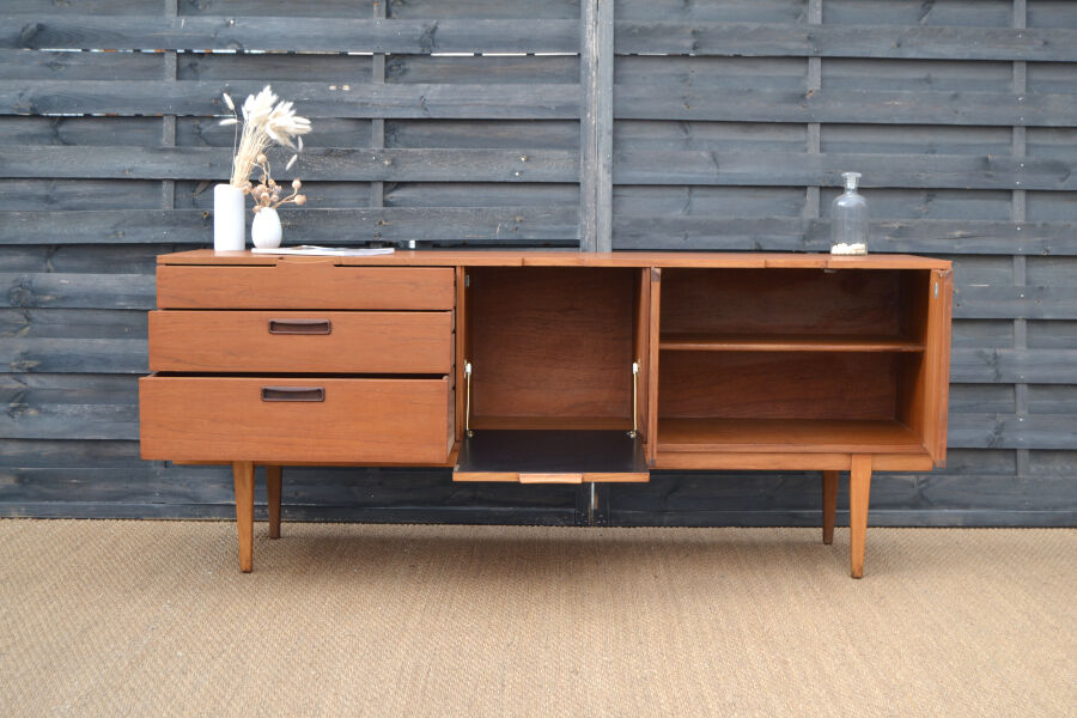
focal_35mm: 48
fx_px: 1436
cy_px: 359
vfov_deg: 28.1
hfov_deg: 41.1
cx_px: 538
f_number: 5.6
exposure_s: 1/125
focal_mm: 32
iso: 110
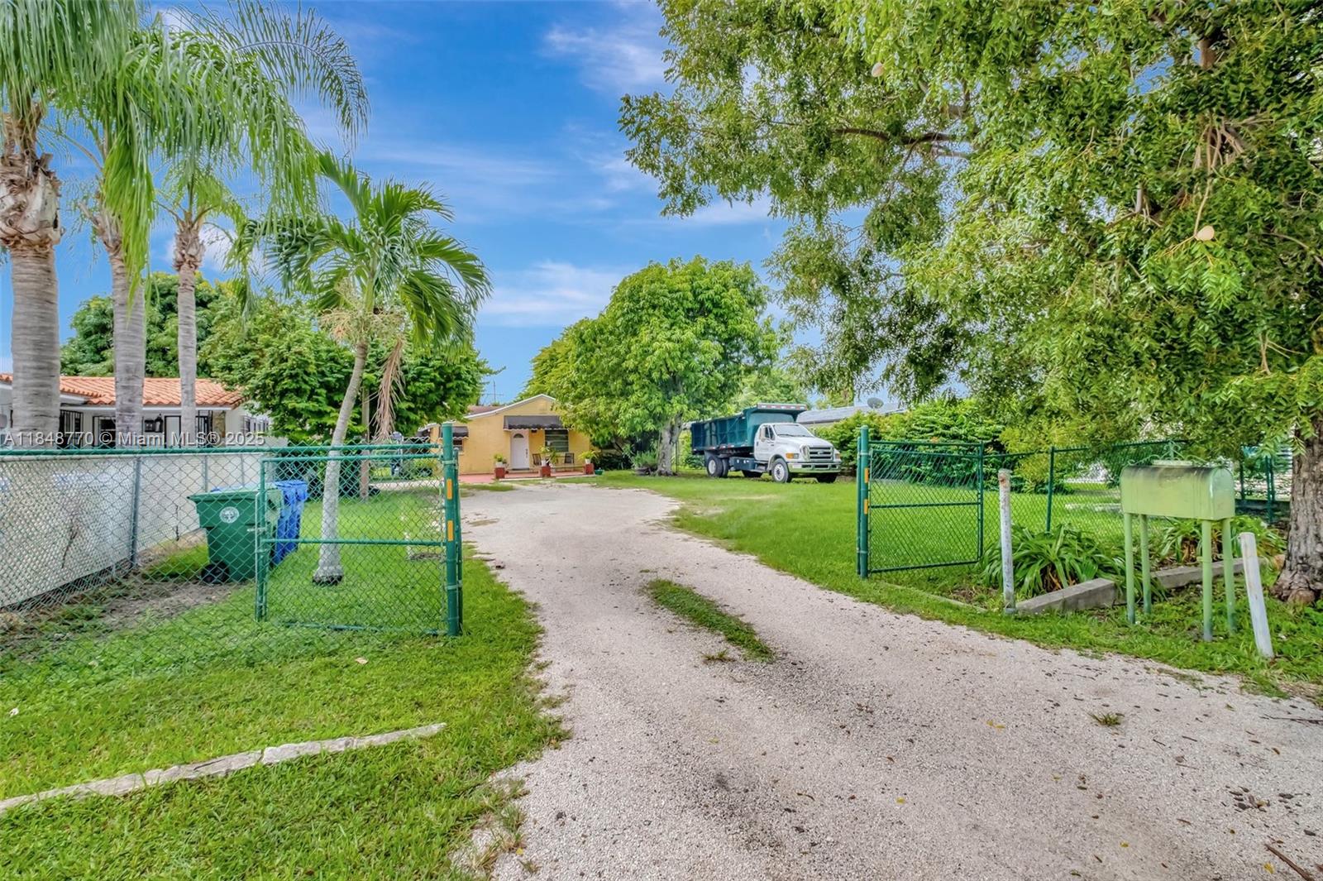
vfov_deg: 77.3
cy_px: 440
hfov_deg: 100.4
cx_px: 662
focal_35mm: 15
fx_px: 551
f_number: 8
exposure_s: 1/640
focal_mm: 10
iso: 640
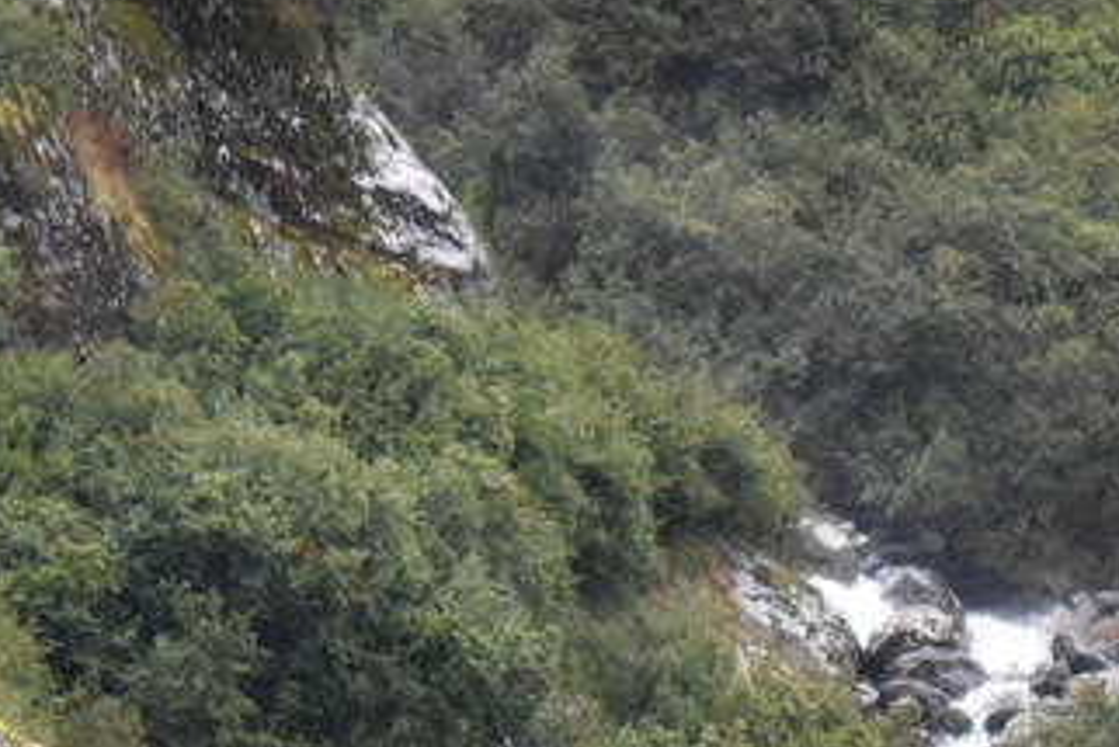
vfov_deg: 2.0
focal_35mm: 675
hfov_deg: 3.1
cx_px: 907
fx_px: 20990
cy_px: 1094
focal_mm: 170
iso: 3200
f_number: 5.6
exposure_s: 1/400
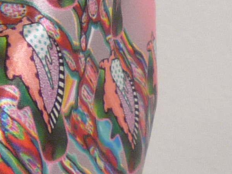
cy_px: -5
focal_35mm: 222
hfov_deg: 7.8
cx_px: -452
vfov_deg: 6.7
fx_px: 1488
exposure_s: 1/30
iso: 160
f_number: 2.9
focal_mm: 6.4
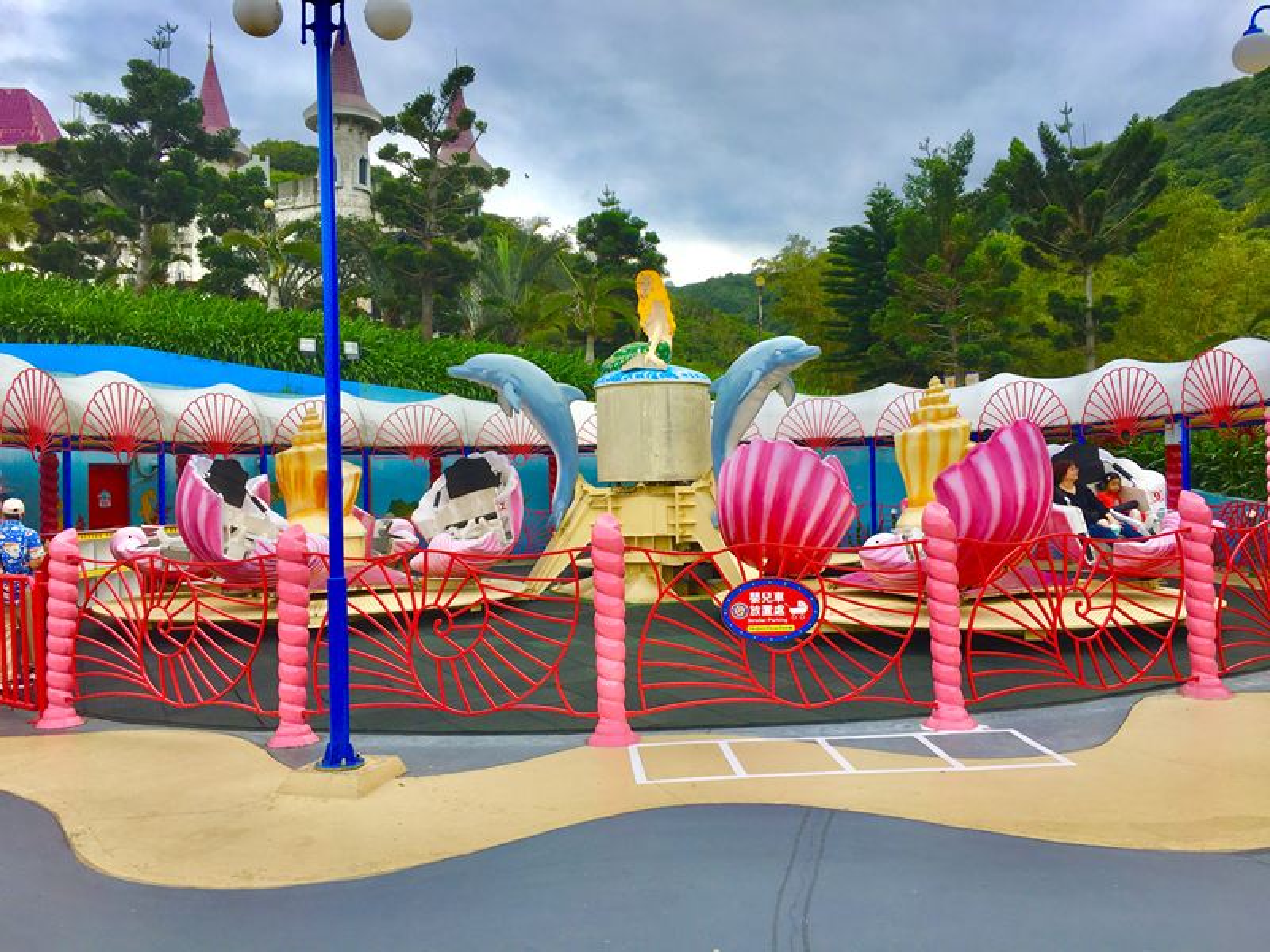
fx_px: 1064
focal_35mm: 29
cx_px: 635
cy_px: 476
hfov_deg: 61.7
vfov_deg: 48.2
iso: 25
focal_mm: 4.15
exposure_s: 1/777
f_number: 2.2
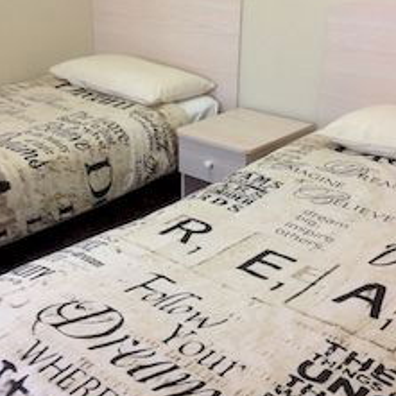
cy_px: 163
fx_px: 634
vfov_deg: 34.6
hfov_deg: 34.7
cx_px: 203
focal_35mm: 49
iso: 125
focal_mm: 4.28
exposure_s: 1/15
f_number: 2.4
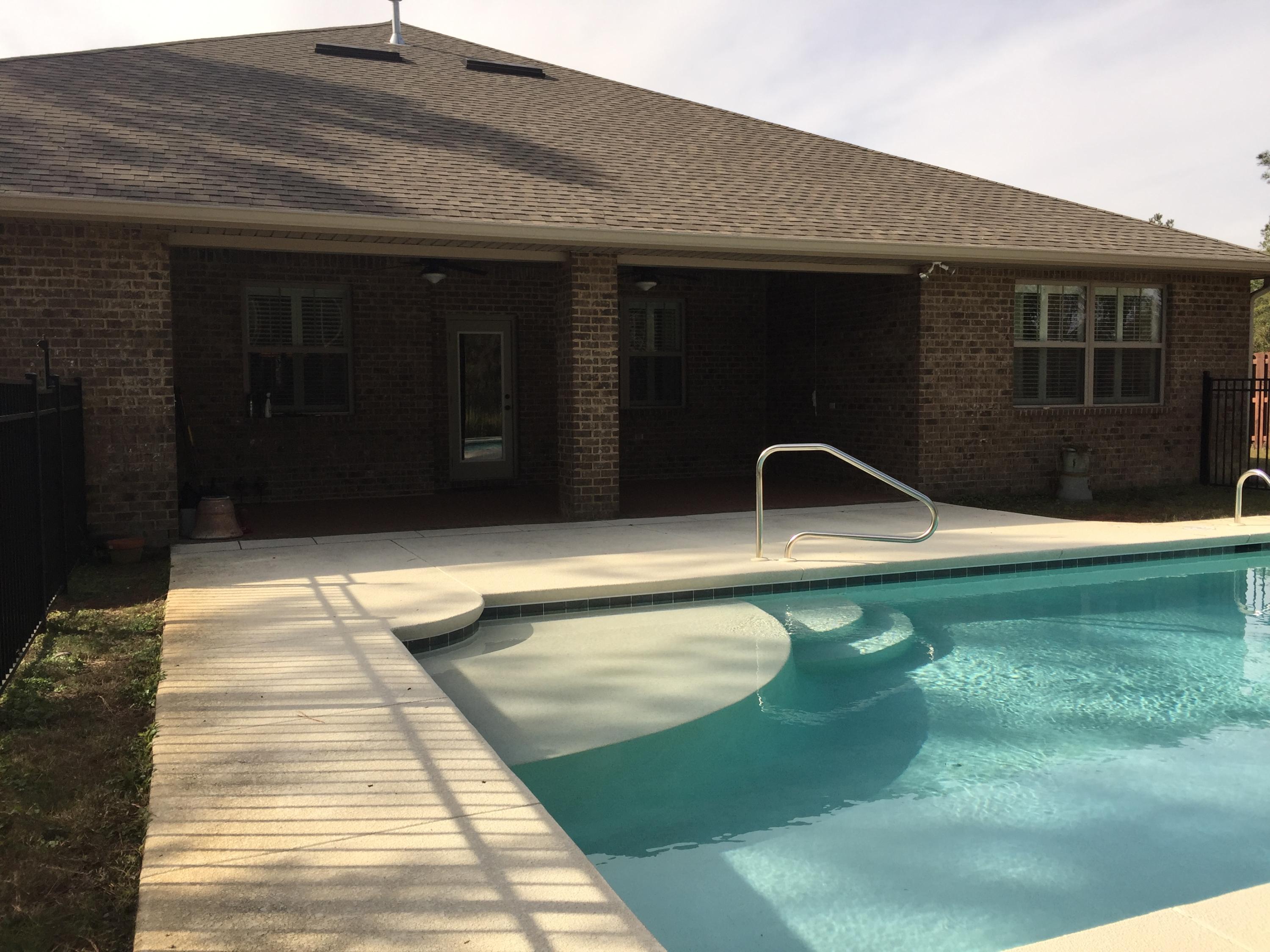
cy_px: 476
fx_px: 1064
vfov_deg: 48.2
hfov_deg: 61.7
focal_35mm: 29
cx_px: 635
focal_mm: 4.15
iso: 32
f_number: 2.2
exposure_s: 1/1236
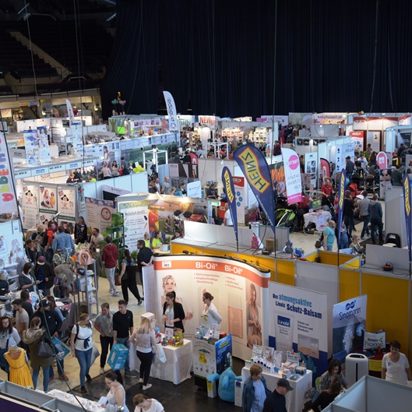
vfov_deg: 31.6
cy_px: 207
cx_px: 199
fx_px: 727
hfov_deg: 31.6
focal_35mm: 54
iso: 800
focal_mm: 42
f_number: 4.2
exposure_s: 1/160
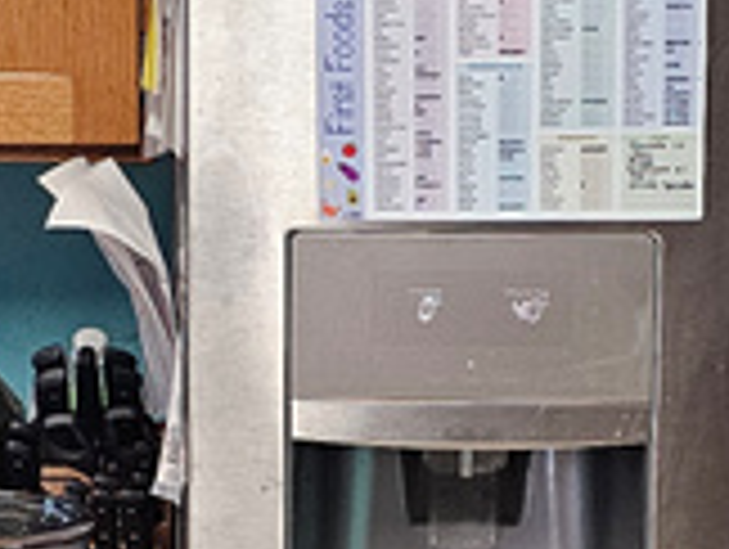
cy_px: 428
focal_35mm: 145
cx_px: 454
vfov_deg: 10.2
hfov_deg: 13.6
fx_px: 3058
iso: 320
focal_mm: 6.3
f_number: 1.7
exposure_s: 1/120
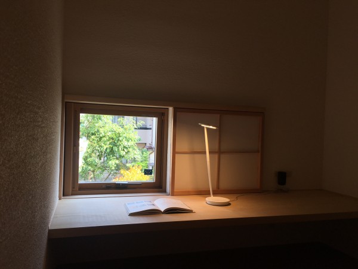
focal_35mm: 29
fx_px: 300
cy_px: 134
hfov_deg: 61.7
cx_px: 179
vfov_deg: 48.2
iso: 25
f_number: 2.2
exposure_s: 1/124
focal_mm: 4.15
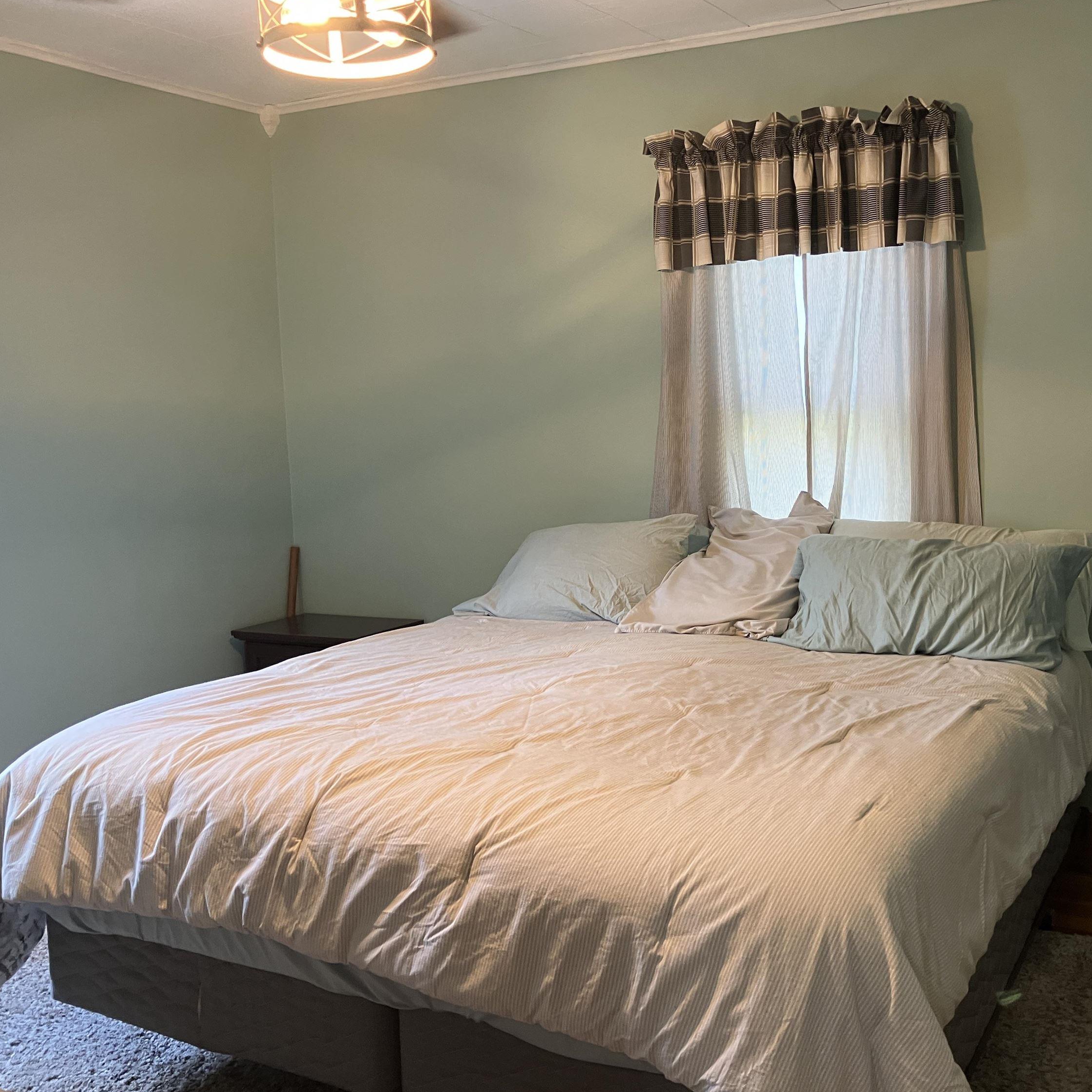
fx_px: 1213
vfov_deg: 48.4
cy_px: 535
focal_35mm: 34
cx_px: 687
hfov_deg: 48.0
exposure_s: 1/60
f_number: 1.8
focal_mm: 3.99
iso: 125
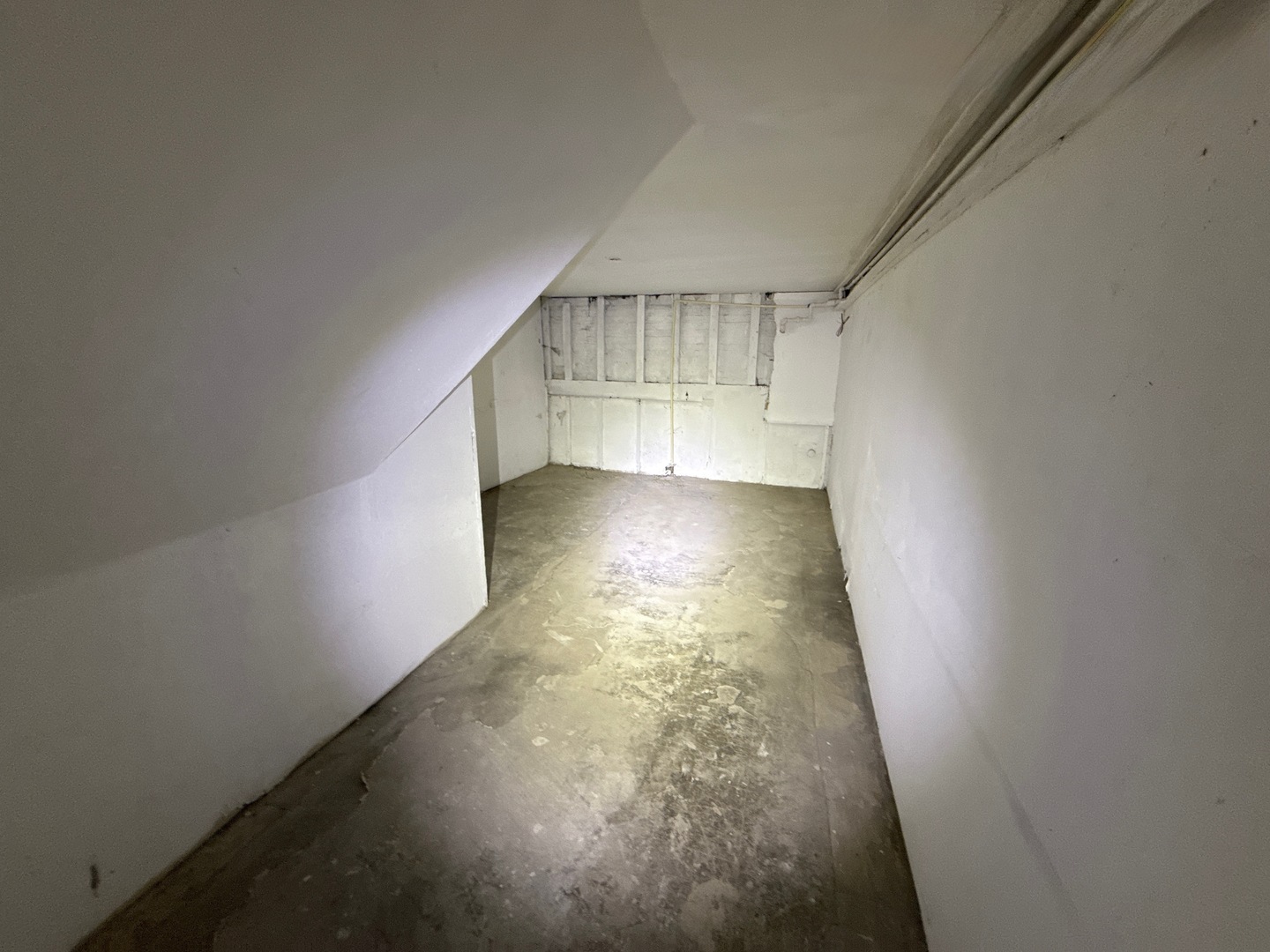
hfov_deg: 102.1
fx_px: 514
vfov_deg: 85.7
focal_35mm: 14
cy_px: 476
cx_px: 635
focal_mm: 2.22
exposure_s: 1/99
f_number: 2.2
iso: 320
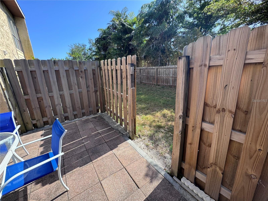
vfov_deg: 85.7
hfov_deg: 102.1
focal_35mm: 14
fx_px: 108
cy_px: 100
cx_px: 134
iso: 40
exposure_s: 1/368
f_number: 2.2
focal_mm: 2.22
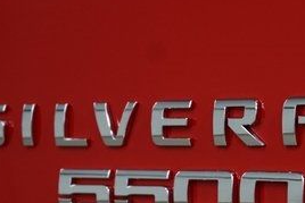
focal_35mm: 179
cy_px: 156
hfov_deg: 11.4
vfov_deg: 7.7
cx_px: 247
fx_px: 1517
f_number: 5
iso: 1600
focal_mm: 50
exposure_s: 1/60
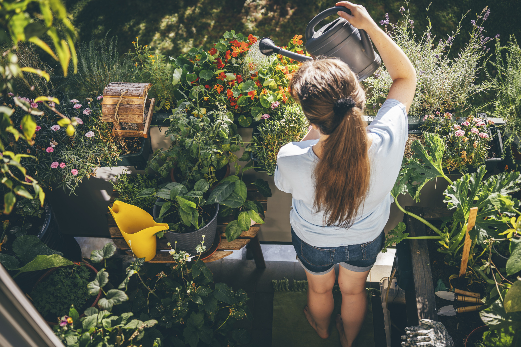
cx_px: 260
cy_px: 174
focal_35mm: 35
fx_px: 506
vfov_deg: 37.8
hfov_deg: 54.4
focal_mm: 35
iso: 100
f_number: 3.5
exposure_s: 1/250
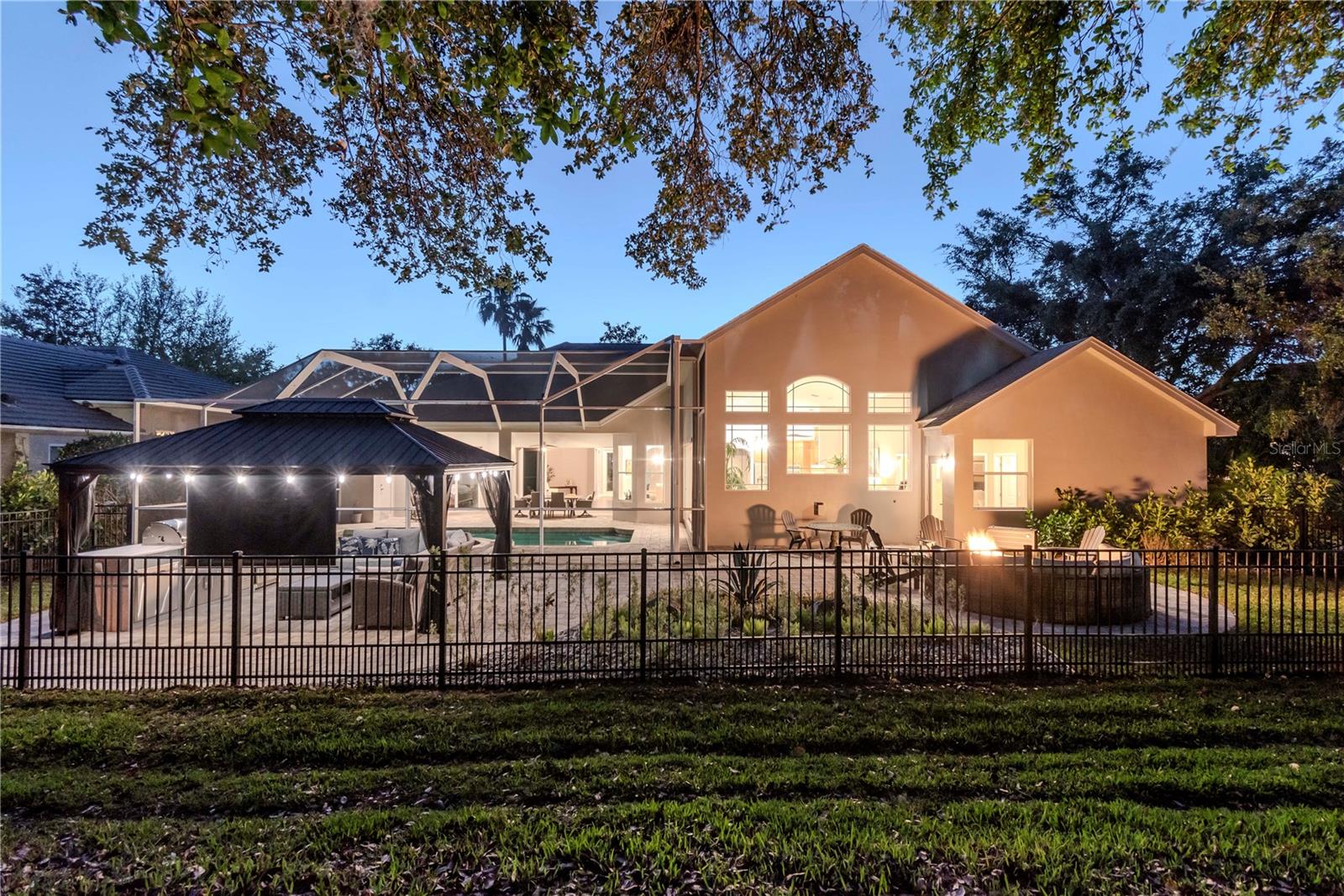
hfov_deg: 100.4
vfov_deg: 77.3
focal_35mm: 15
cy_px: 448
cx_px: 672
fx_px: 560
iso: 200
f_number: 8
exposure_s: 5
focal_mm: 10
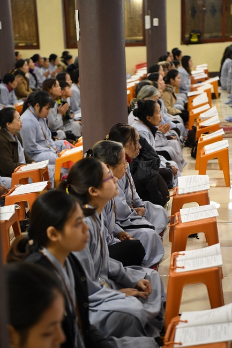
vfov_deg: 28.9
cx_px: 116
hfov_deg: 19.4
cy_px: 174
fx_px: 677
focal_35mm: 70
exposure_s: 1/125
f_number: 2.8
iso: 4000
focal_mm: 70
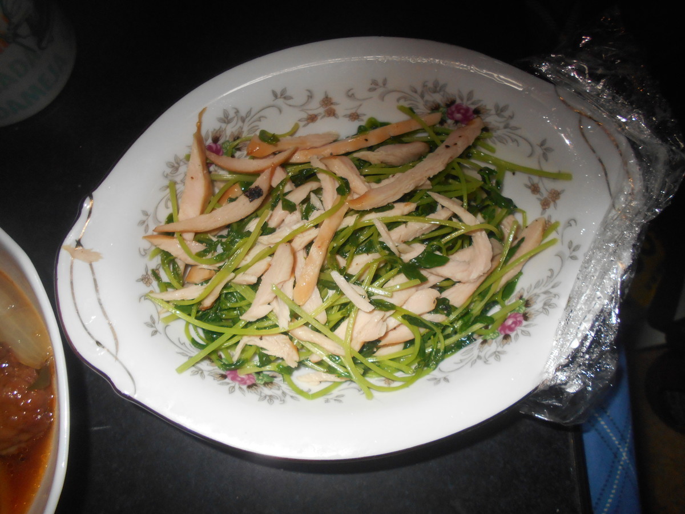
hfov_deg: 67.3
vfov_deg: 53.1
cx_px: 342
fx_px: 515
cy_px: 257
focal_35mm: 26
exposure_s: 1/25
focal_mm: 4.6
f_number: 8
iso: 200
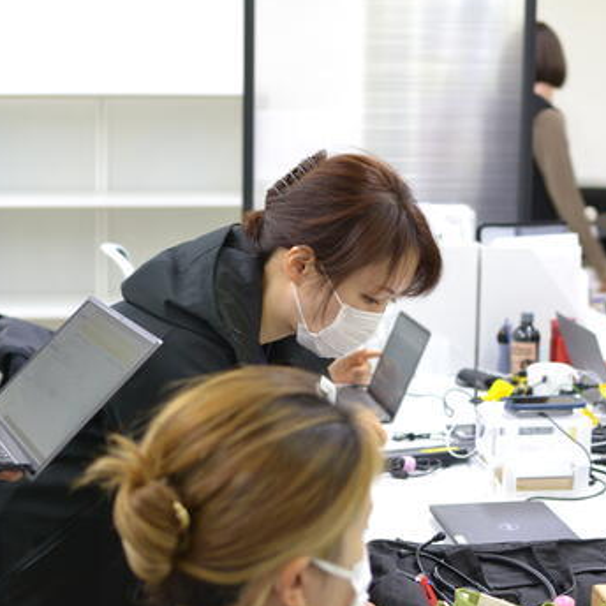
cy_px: 303
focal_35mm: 78
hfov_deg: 22.2
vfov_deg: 22.3
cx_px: 227
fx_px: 1540
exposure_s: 1/60
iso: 400
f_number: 2.8
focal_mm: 35
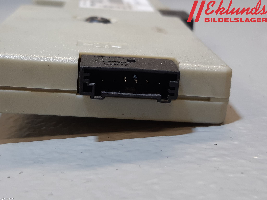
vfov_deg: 53.1
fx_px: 201
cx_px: 134
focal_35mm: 26
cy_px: 100
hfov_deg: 67.3
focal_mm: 3.93
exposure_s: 1/50
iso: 50
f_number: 1.7
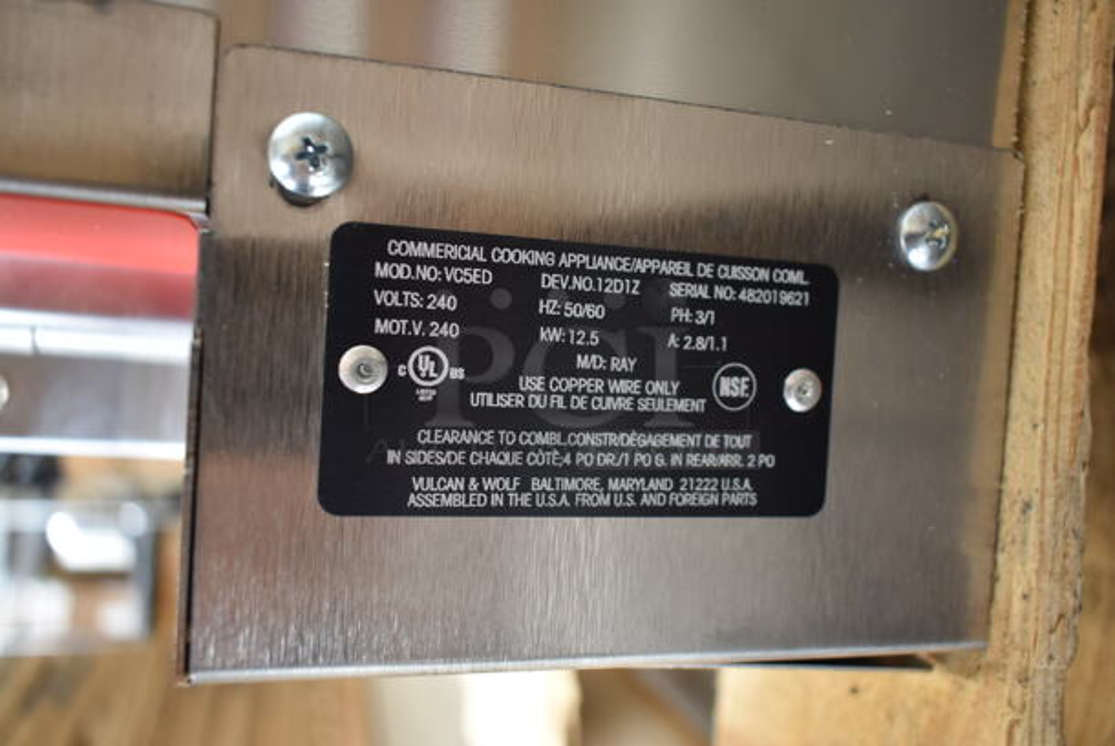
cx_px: 558
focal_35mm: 30
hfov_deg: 61.9
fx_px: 930
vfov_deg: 43.7
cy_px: 373
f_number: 3.8
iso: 720
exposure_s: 1/30
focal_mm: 20
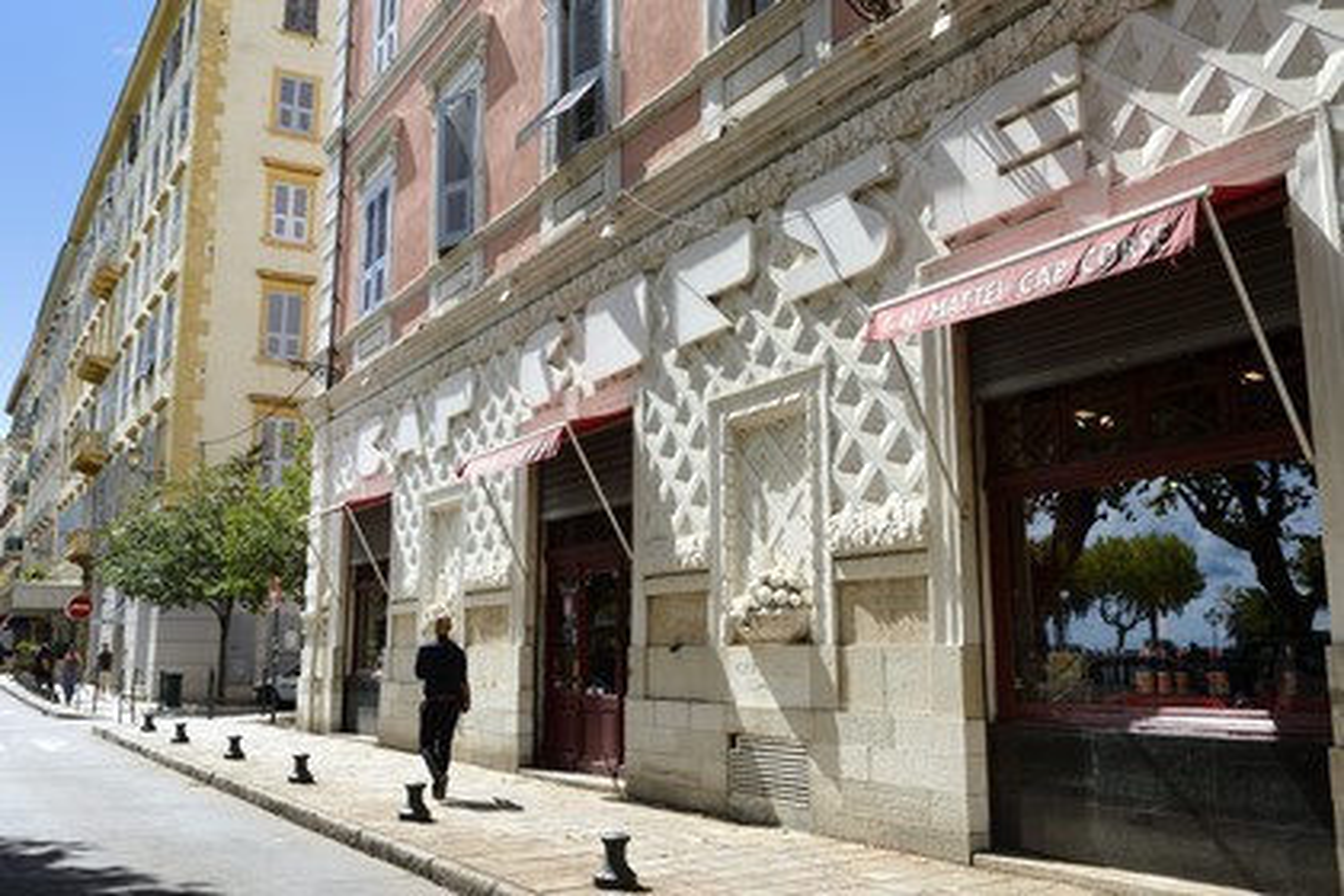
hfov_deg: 60.3
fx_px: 1157
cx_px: 672
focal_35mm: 31
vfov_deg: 42.3
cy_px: 448
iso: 200
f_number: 9
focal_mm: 31
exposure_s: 1/250
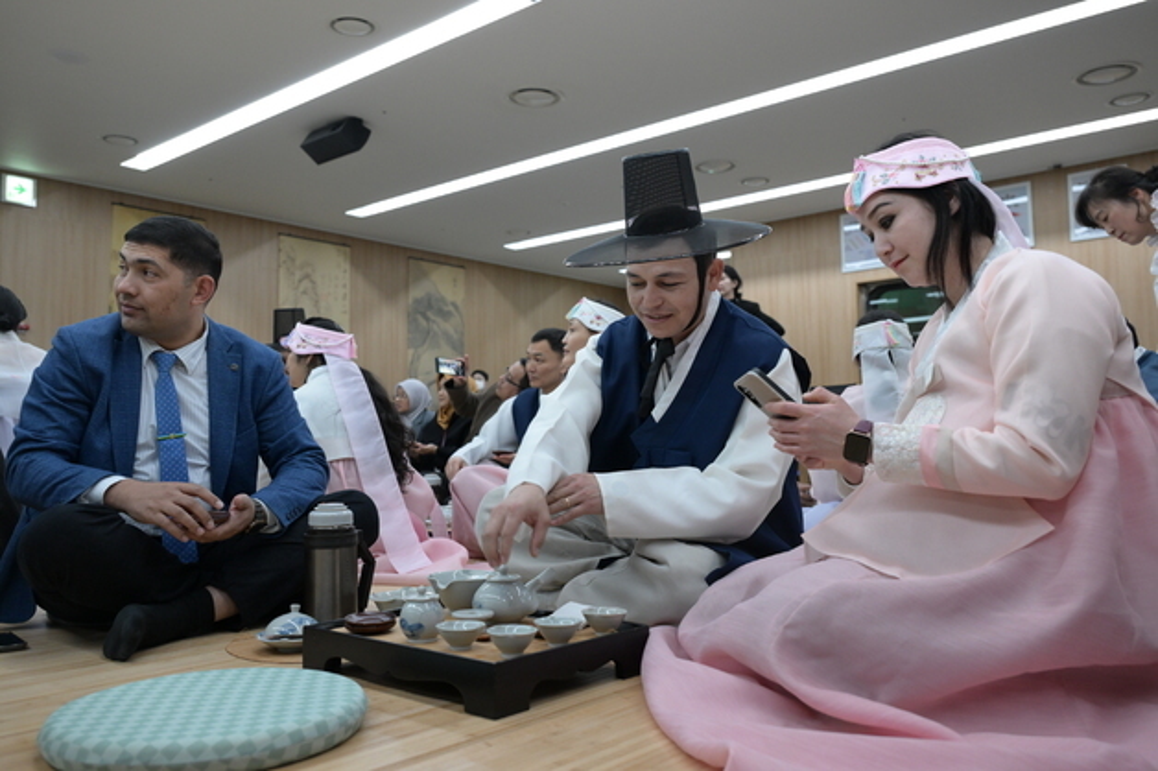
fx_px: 964
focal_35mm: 30
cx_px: 579
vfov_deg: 43.6
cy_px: 386
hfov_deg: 62.0
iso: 1600
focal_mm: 30
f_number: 4
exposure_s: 1/160
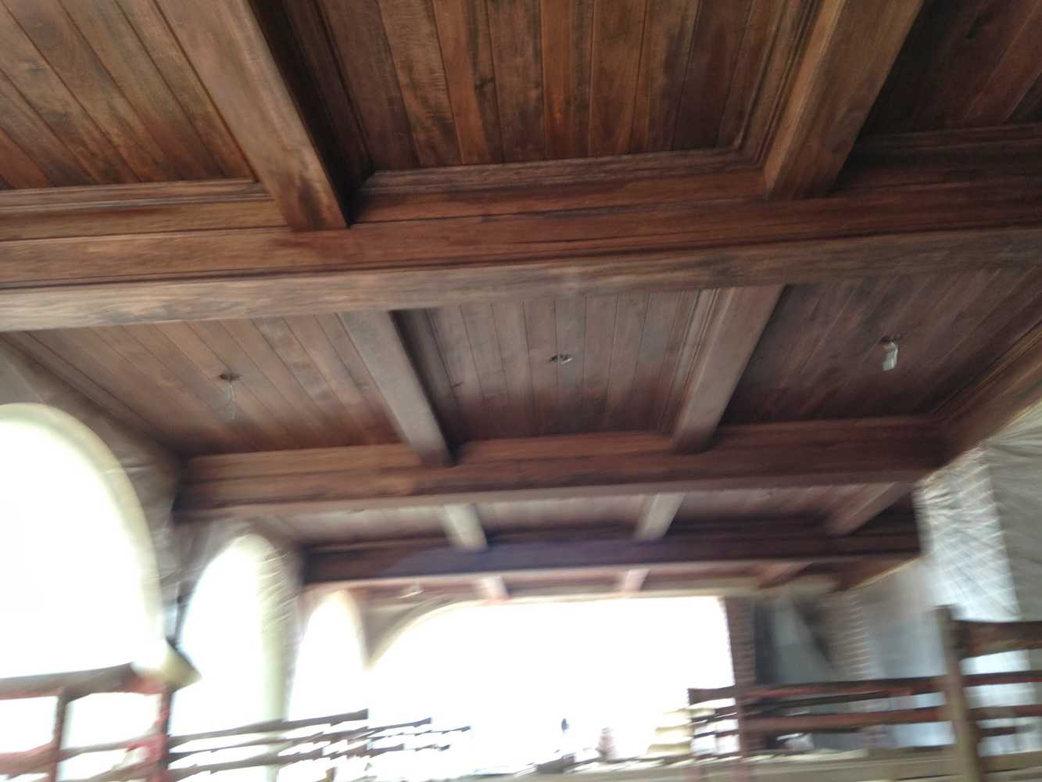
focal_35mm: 33
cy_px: 391
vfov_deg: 43.0
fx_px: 993
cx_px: 521
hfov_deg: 55.3
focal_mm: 4.13
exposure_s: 1/24
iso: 50
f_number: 2.4
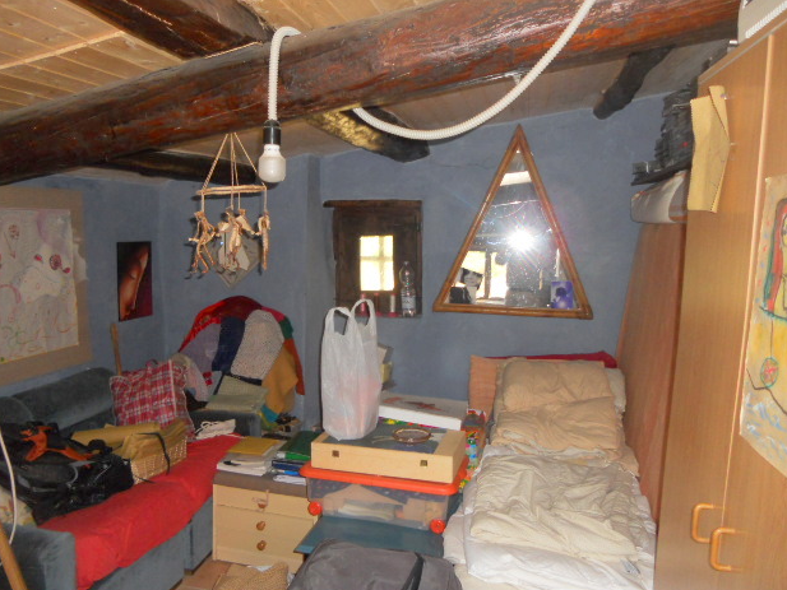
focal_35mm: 28
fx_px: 637
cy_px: 303
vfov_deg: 49.8
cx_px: 384
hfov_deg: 63.4
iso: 200
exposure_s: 1/25
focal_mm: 4.9
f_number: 3.2
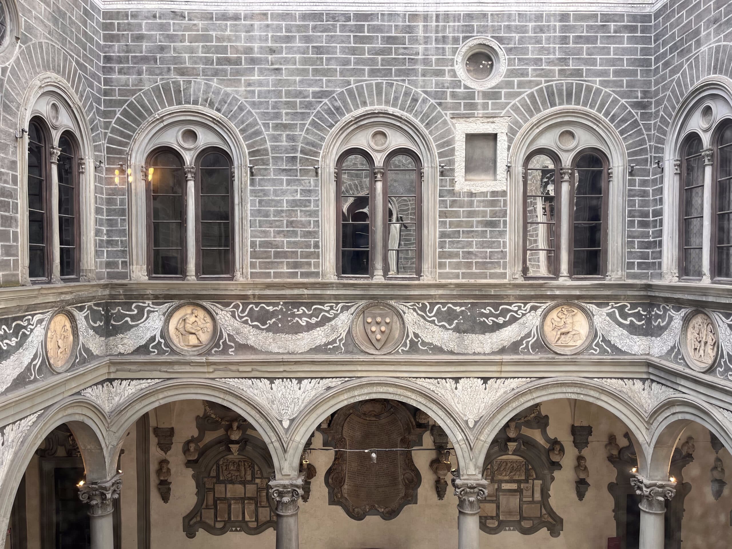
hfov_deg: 67.3
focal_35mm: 26
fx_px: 550
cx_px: 366
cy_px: 274
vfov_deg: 53.1
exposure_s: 1/182
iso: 40
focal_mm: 5.1
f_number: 1.6
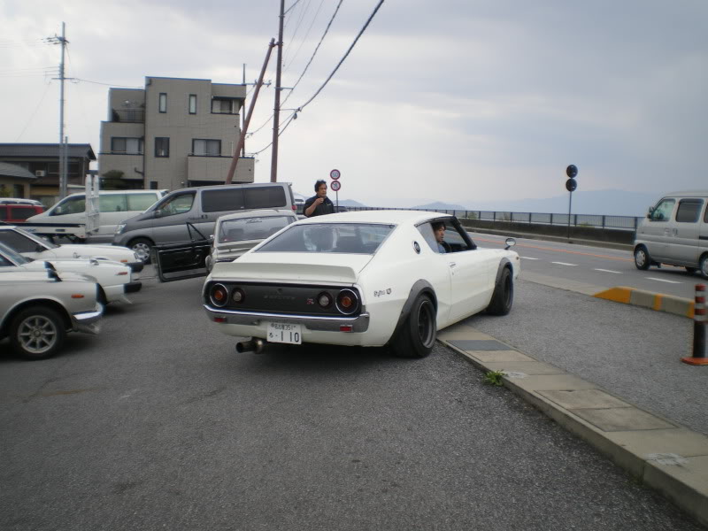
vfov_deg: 39.7
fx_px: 736
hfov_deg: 51.4
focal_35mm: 36
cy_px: 266
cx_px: 354
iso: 50
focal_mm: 6.3
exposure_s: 1/320
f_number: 4.6
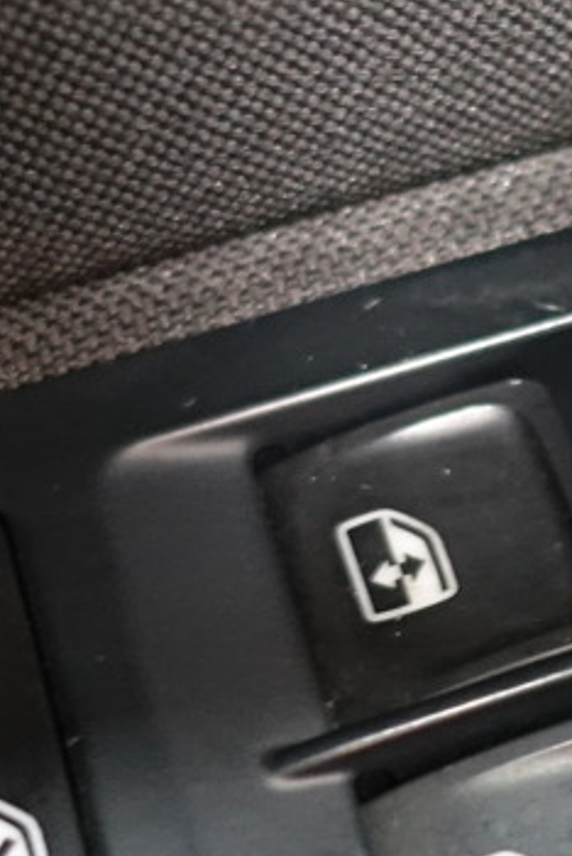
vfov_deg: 18.4
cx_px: 829
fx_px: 2640
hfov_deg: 11.9
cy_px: 355
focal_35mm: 111
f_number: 1.8
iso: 800
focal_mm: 8.8
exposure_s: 1/8
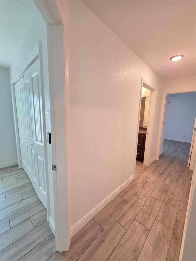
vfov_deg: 106.2
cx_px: 98
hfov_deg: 89.9
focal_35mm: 13
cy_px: 130
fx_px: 98
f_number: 1.9
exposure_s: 1/60
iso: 200
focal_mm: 2.2
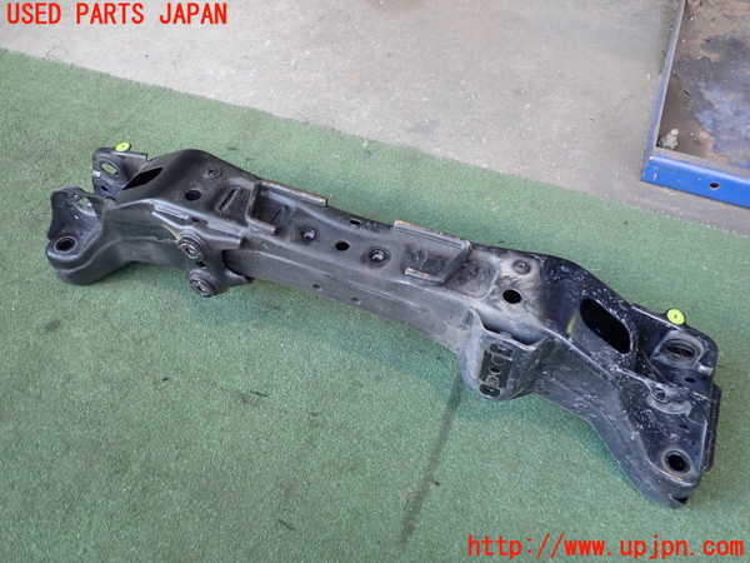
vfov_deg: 46.8
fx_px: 650
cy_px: 282
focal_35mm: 30
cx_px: 375
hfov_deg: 60.0
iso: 200
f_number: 2.3
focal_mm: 5.4
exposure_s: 1/40
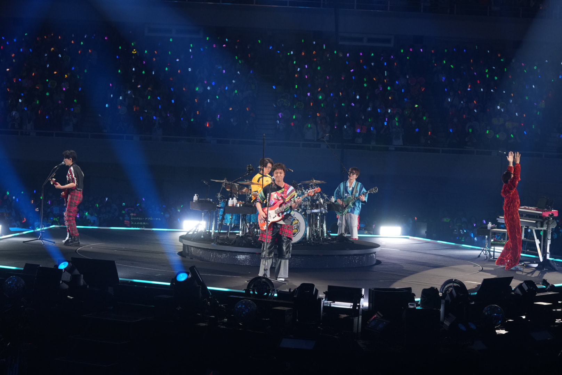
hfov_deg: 23.6
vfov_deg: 15.9
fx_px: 1343
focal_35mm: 86
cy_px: 188
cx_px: 281
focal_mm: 86
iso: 1250
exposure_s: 1/800
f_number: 4
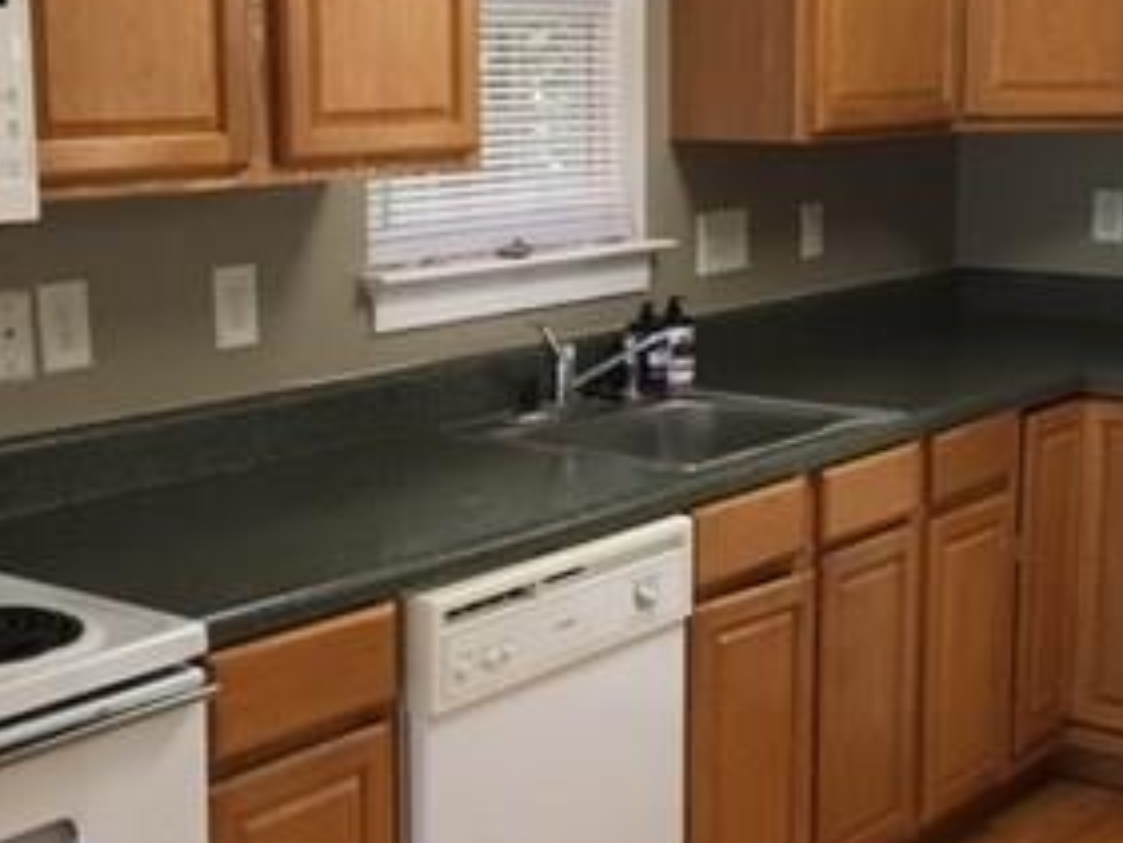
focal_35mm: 66
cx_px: 631
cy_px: 392
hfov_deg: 29.3
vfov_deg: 22.3
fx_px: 2142
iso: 160
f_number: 2.2
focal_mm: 4.15
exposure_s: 1/30
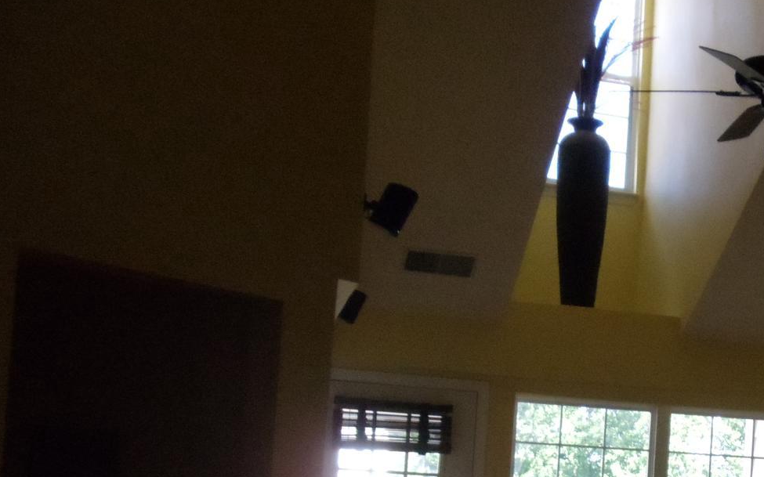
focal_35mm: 98
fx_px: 2040
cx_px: 772
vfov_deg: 13.1
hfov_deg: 20.5
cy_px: 492
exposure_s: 1/160
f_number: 3.5
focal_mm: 6
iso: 800
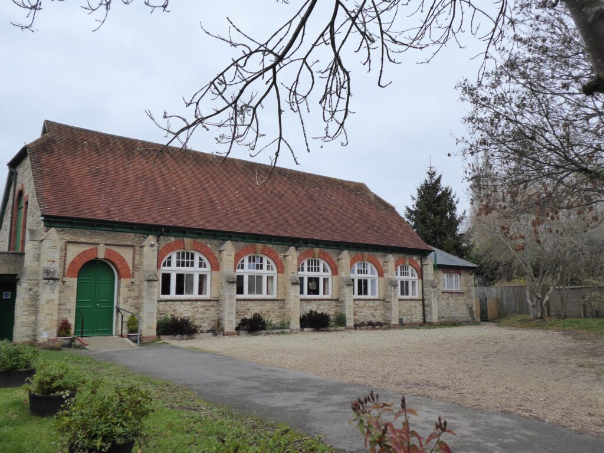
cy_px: 226
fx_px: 506
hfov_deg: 61.7
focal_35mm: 29
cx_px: 302
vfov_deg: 48.2
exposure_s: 1/250
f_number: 3.5
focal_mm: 5
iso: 160
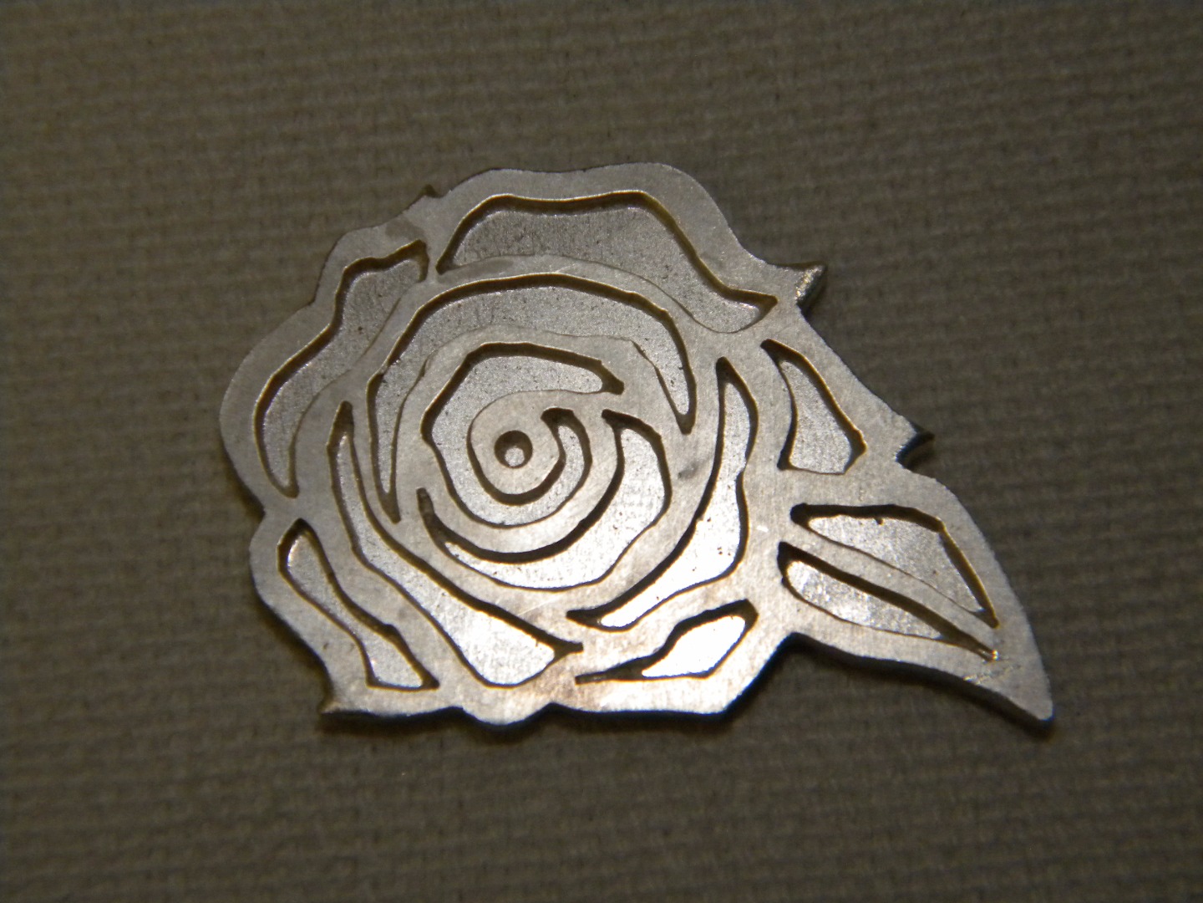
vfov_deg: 17.8
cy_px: 452
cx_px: 602
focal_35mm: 83
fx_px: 2884
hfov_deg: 23.6
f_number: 9
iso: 400
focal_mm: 15.1
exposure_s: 1/30
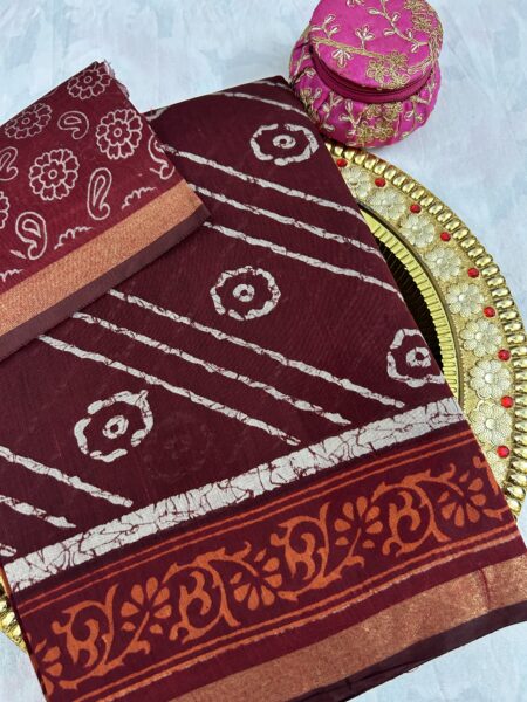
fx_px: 528
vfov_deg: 67.3
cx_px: 264
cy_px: 351
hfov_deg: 53.1
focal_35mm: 26
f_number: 1.5
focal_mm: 5.7
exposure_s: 1/50
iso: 200
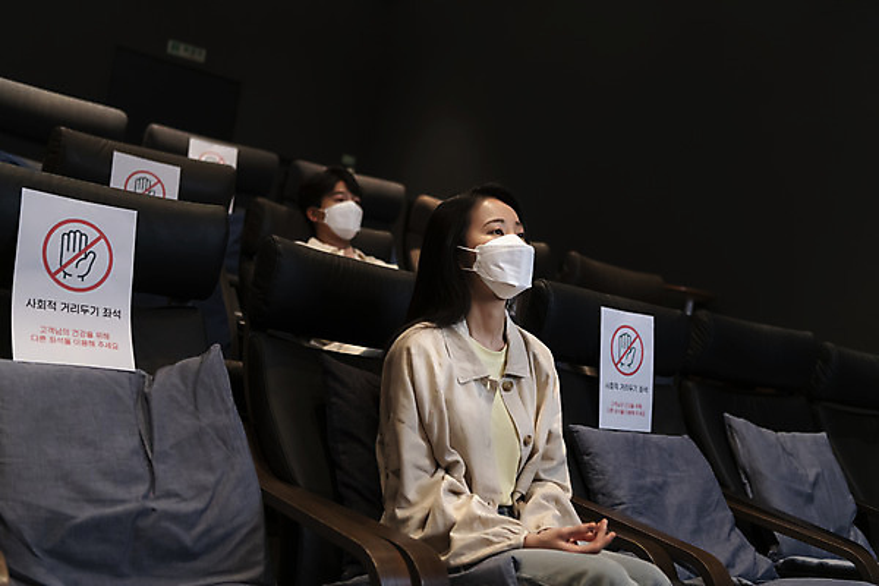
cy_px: 293
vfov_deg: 29.2
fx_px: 1123
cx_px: 440
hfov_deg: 42.7
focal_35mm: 46
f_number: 2.8
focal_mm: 46
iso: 1250
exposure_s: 1/100
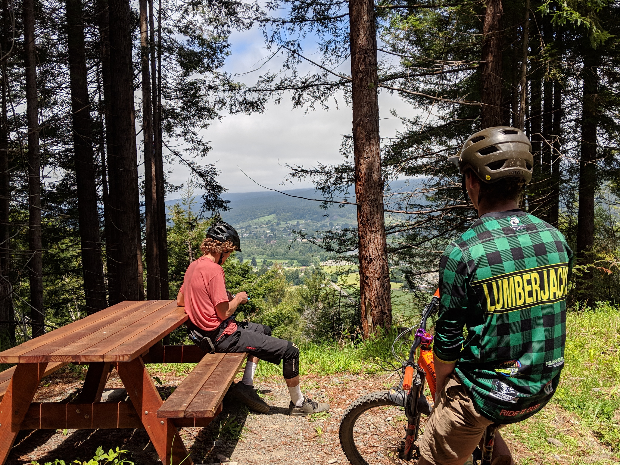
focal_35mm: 33
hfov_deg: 55.3
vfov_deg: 42.9
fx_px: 591
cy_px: 241
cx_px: 325
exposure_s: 1/3906
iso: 56
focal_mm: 4.44
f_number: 1.8
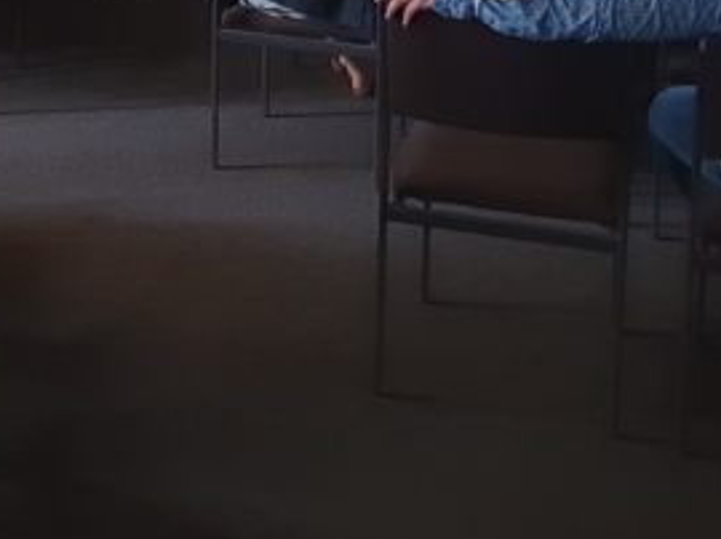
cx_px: 93
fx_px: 1540
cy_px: -189
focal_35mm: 74
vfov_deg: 18.3
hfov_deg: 25.6
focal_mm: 4.3
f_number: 1.5
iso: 250
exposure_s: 1/13
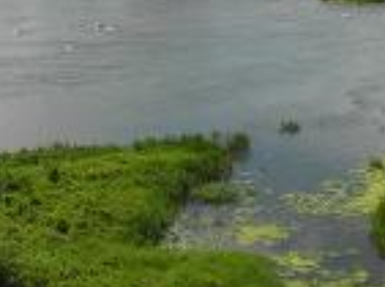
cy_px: -115
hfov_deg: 19.3
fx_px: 1132
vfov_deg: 13.7
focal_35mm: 102
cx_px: 210
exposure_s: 1/800
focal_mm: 6
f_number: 5
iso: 100
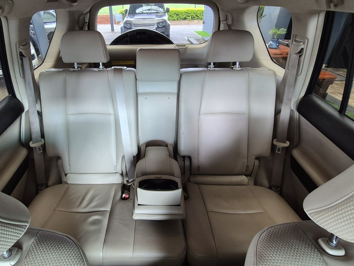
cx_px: 144
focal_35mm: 18
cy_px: 126
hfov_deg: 86.8
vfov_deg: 71.5
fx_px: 184
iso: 160
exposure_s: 1/50
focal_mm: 2.2
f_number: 2.2
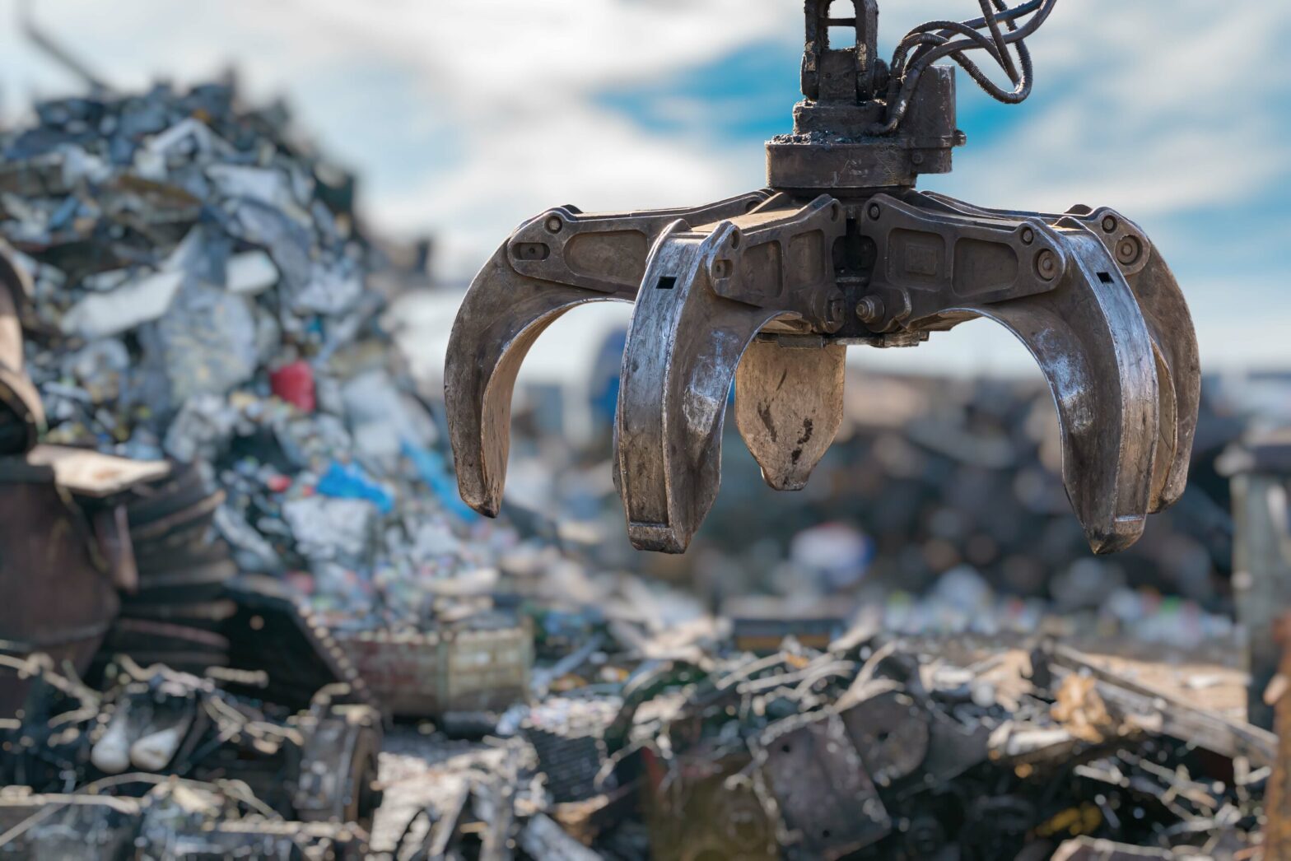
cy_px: 430
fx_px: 1506
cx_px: 646
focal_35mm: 42
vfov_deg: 31.9
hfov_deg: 46.4
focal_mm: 28
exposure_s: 1/320
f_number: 6.3
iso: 100
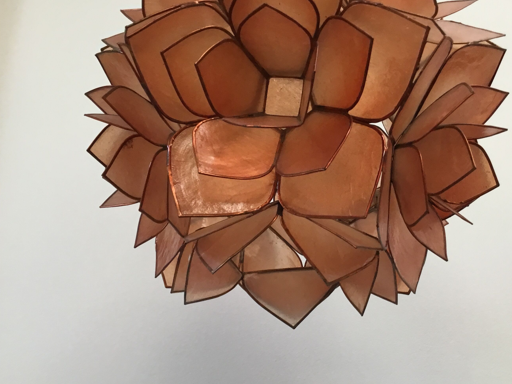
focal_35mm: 39
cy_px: 225
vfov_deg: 36.7
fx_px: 577
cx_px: 304
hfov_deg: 47.6
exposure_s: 1/33
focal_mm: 3.3
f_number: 2.4
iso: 40
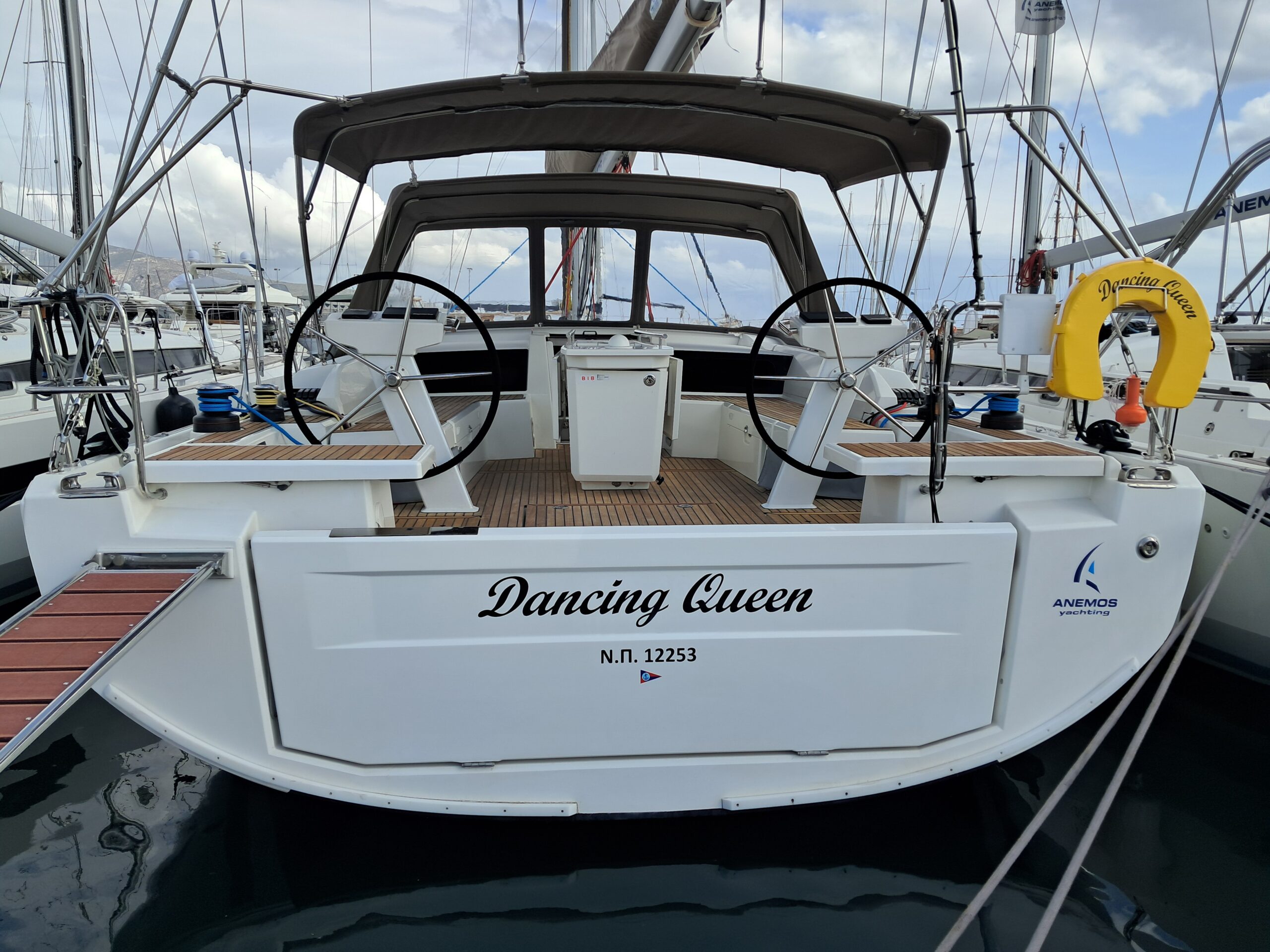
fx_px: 991
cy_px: 476
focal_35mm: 27
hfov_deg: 65.3
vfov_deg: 51.4
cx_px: 635
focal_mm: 4
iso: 50
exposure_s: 1/711
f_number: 1.8
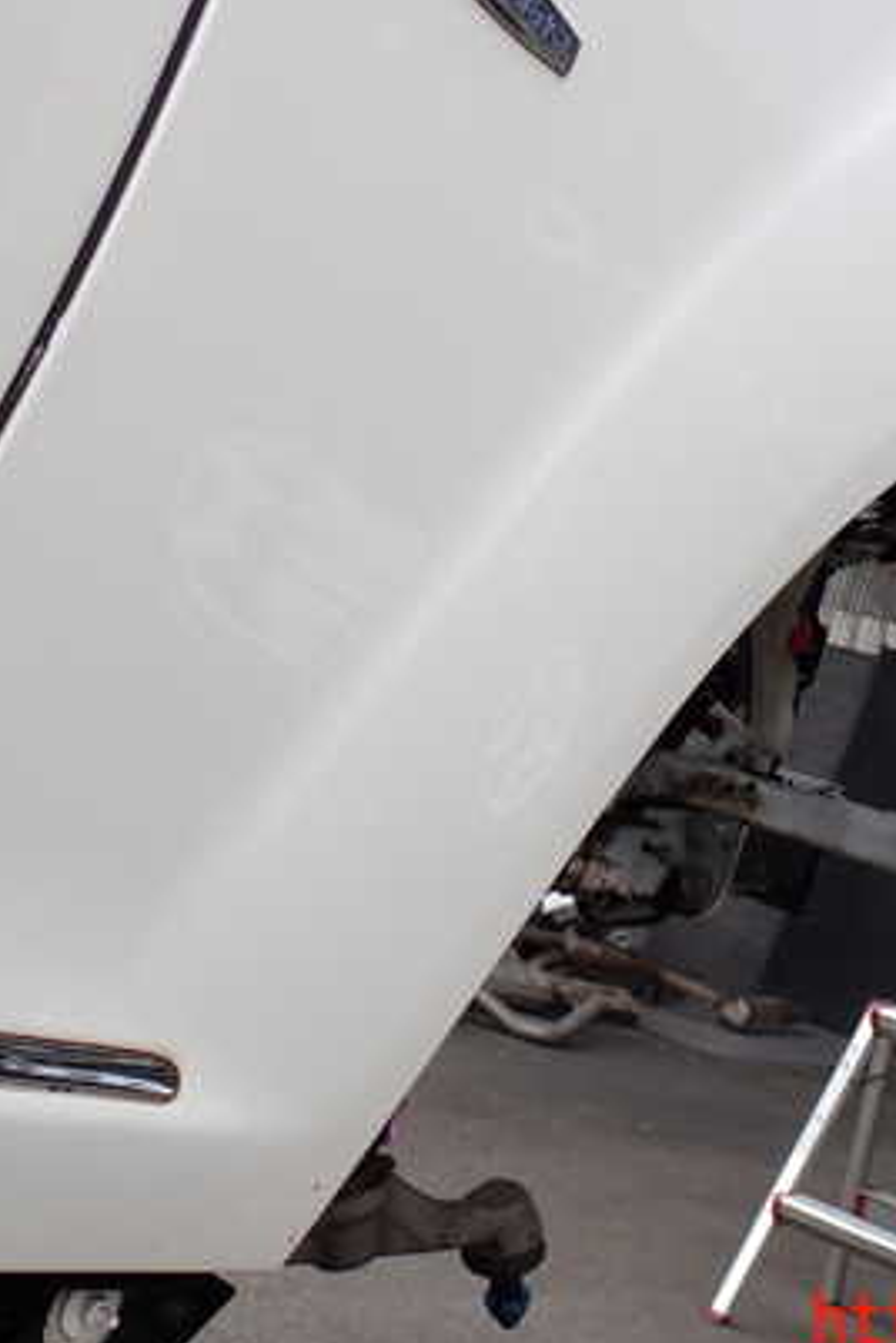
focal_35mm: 59
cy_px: 615
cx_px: 565
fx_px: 2202
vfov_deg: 33.9
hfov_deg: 22.9
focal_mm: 6.83
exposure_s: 1/160
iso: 100
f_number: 3.5
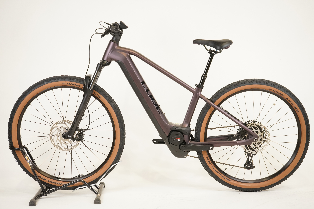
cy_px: 104
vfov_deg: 24.6
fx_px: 480
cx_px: 157
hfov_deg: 36.2
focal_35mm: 55
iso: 2500
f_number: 5.6
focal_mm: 55
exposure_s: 1/200
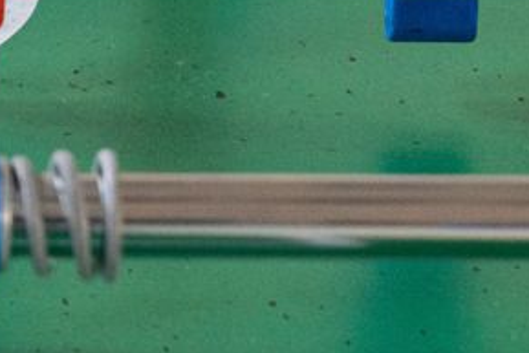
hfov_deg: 5.5
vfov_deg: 3.7
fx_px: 5395
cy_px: -209
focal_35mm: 367
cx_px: -383
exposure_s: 1/100
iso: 1600
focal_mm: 53
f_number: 5.6
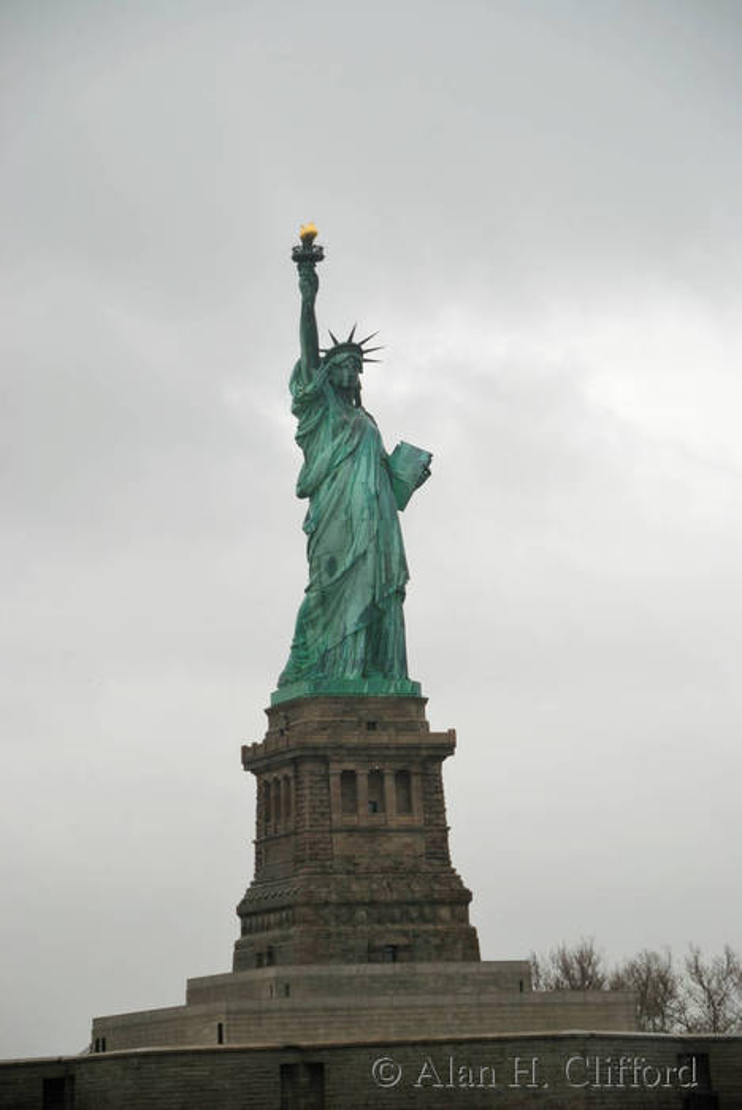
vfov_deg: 16.6
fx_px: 3795
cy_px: 555
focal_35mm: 123
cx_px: 371
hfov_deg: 11.2
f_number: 5.3
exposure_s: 1/200
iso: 125
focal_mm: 82
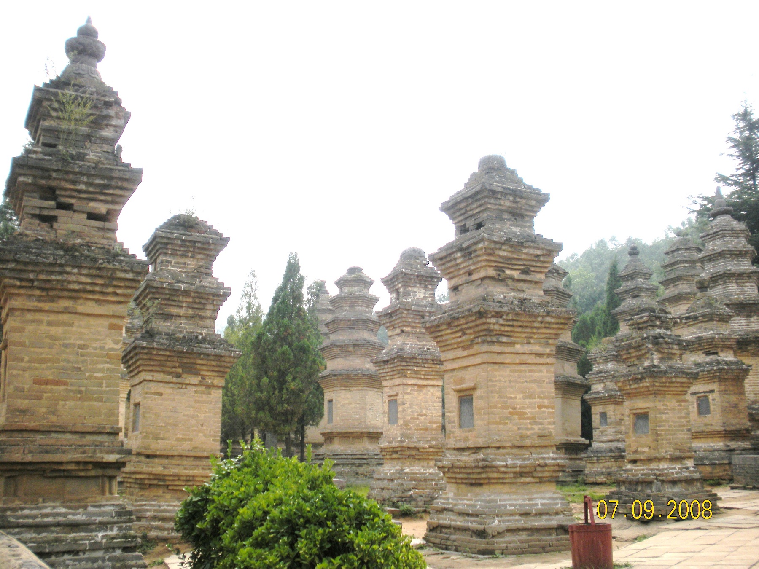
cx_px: 380
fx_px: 789
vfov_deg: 39.7
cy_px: 284
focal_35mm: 36
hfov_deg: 51.4
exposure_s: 1/734
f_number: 3.5
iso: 64
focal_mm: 6.3
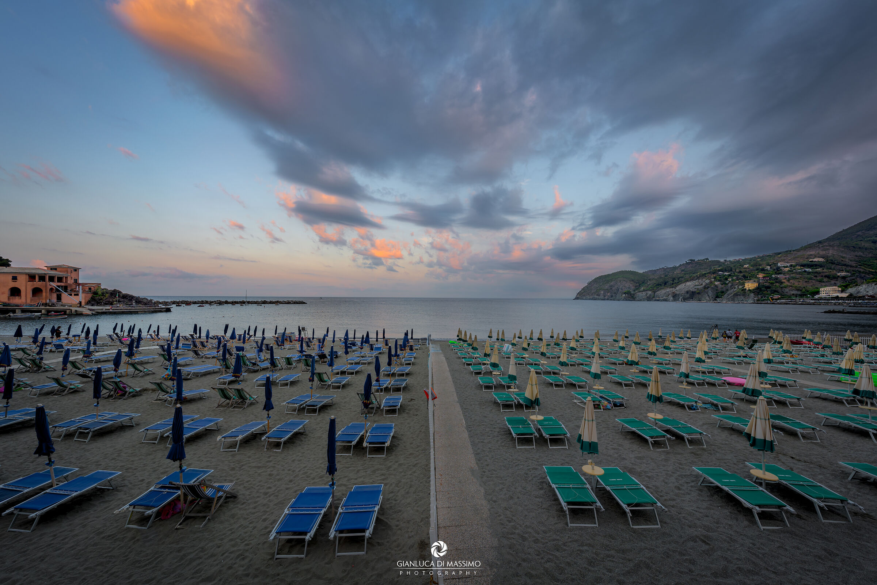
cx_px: 438
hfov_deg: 112.6
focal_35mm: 12
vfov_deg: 90.0
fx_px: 292
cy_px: 292
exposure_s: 1/15
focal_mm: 12
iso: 100
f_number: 11
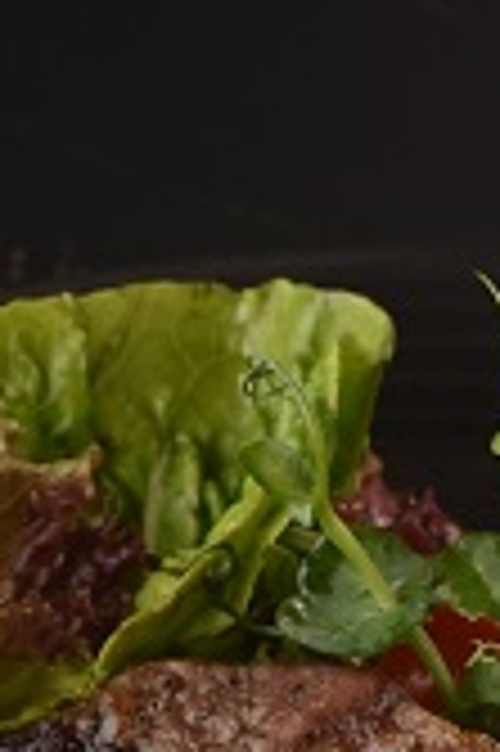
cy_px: 811
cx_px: 270
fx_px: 7494
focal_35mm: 359
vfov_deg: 5.7
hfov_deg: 3.8
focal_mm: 100
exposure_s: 1/80
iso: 400
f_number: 13
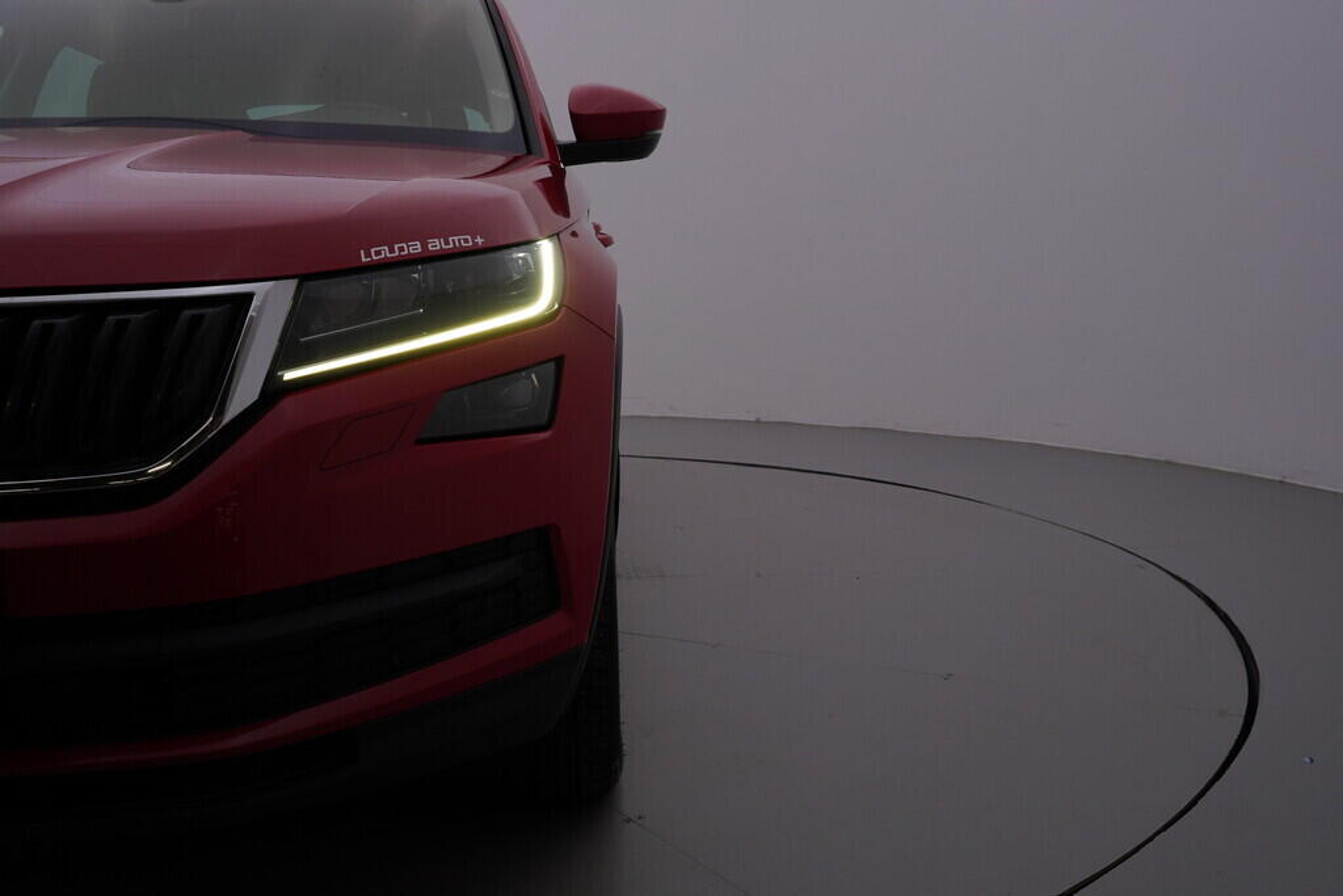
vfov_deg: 36.9
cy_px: 448
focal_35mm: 36
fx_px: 1343
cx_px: 672
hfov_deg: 53.1
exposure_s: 1/160
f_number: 6.3
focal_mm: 24
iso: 125
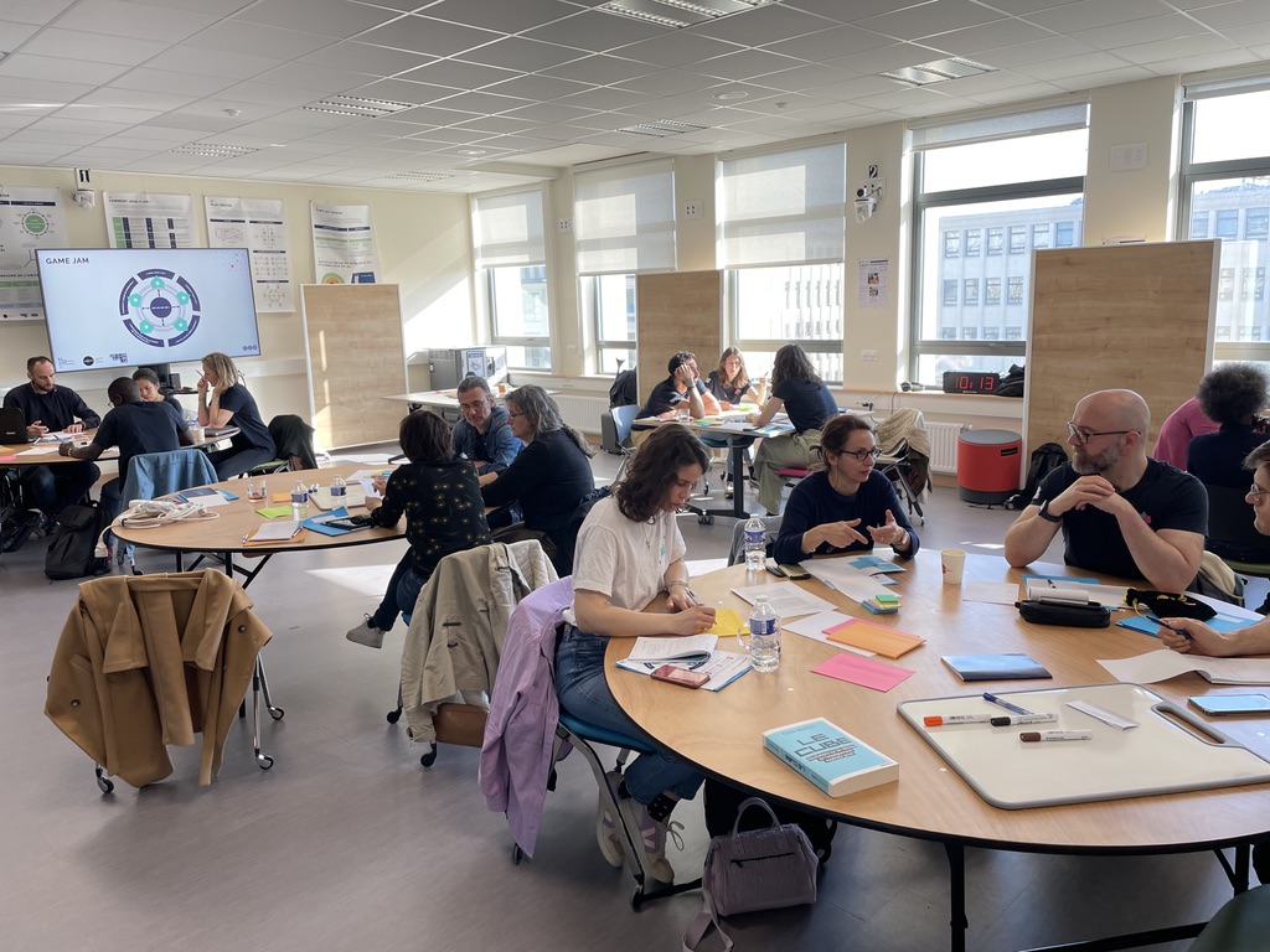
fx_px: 954
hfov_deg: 67.3
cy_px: 476
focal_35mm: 26
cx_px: 635
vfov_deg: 53.1
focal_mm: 4.2
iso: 32
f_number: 1.6
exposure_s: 1/144
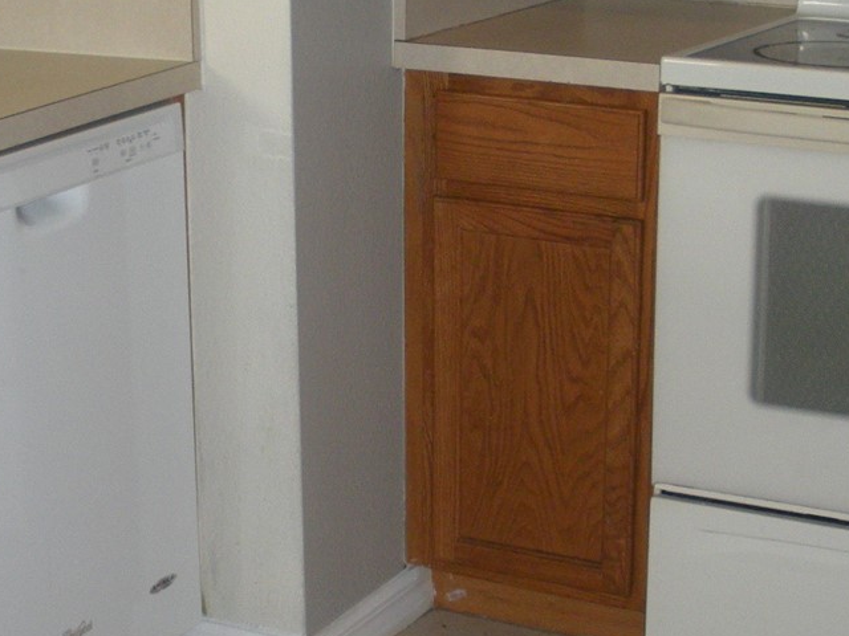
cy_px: 294
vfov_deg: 16.4
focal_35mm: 90
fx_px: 2207
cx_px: 450
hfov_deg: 21.8
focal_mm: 6.3
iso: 161
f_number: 3.5
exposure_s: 1/30
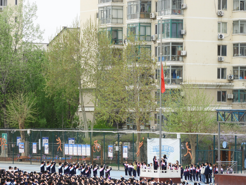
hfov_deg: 9.9
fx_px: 1421
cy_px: 92
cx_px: 123
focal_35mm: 200
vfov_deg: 7.4
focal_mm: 35.8
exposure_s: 1/200
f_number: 5.3
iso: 100
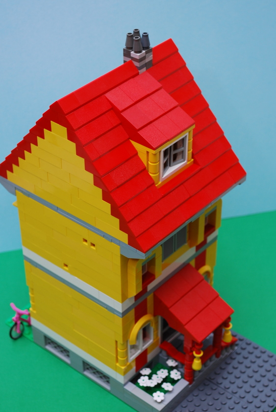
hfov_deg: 18.2
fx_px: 859
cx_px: 129
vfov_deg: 26.9
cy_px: 224
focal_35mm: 75
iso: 200
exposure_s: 1/60
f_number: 5.6
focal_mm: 42
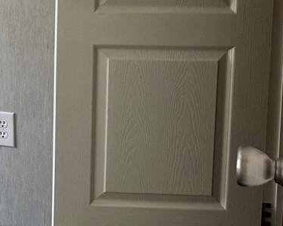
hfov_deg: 16.5
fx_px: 846
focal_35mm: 101
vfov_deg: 14.8
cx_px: -191
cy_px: -35
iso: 200
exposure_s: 1/84
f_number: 1.78
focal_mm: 6.76
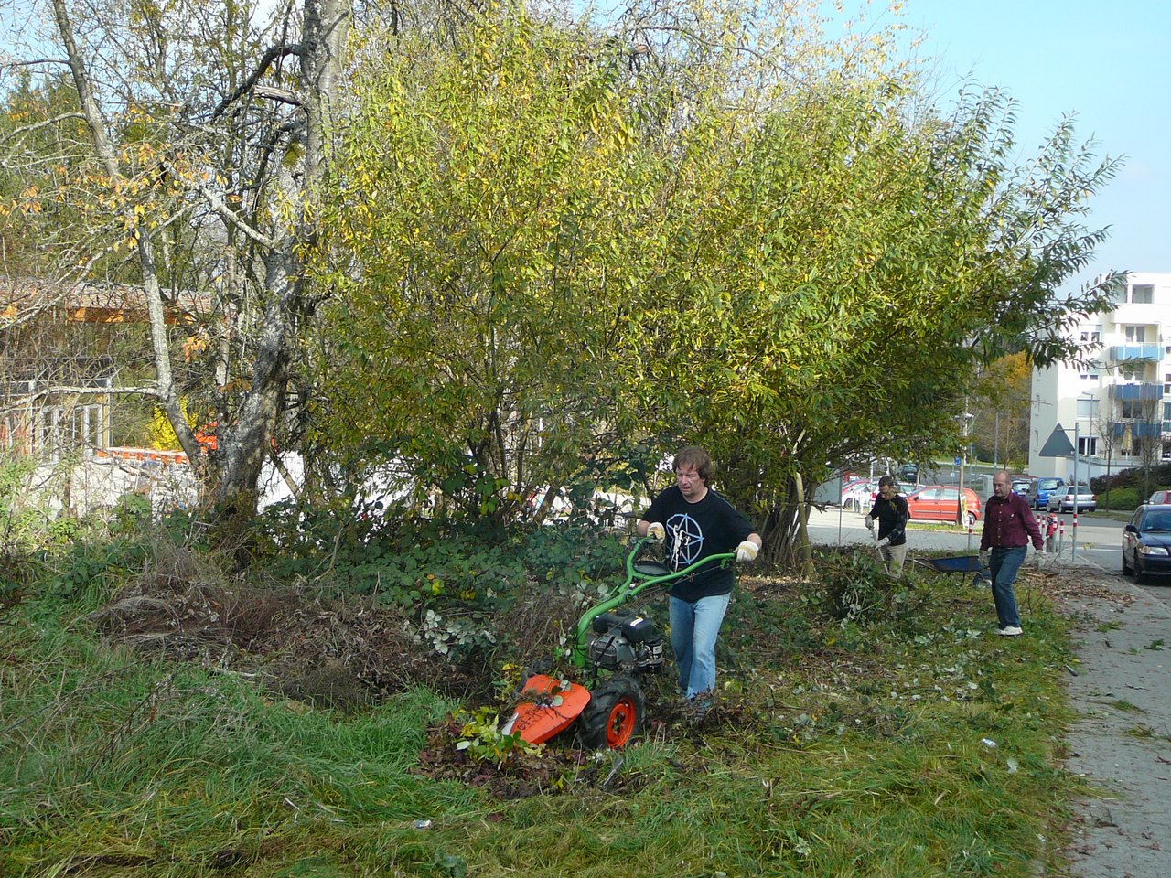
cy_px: 439
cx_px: 586
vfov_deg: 30.9
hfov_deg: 40.4
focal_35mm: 47
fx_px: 1590
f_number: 3.3
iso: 80
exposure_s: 1/320
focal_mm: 7
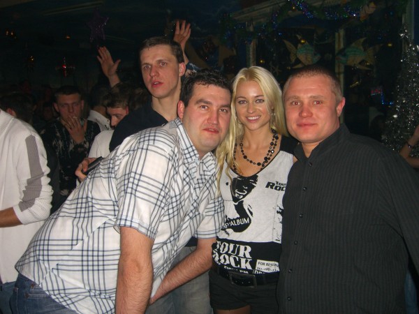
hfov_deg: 49.0
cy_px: 157
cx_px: 210
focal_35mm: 38
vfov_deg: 37.7
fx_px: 460
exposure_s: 1/60
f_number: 2.8
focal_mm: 7.9
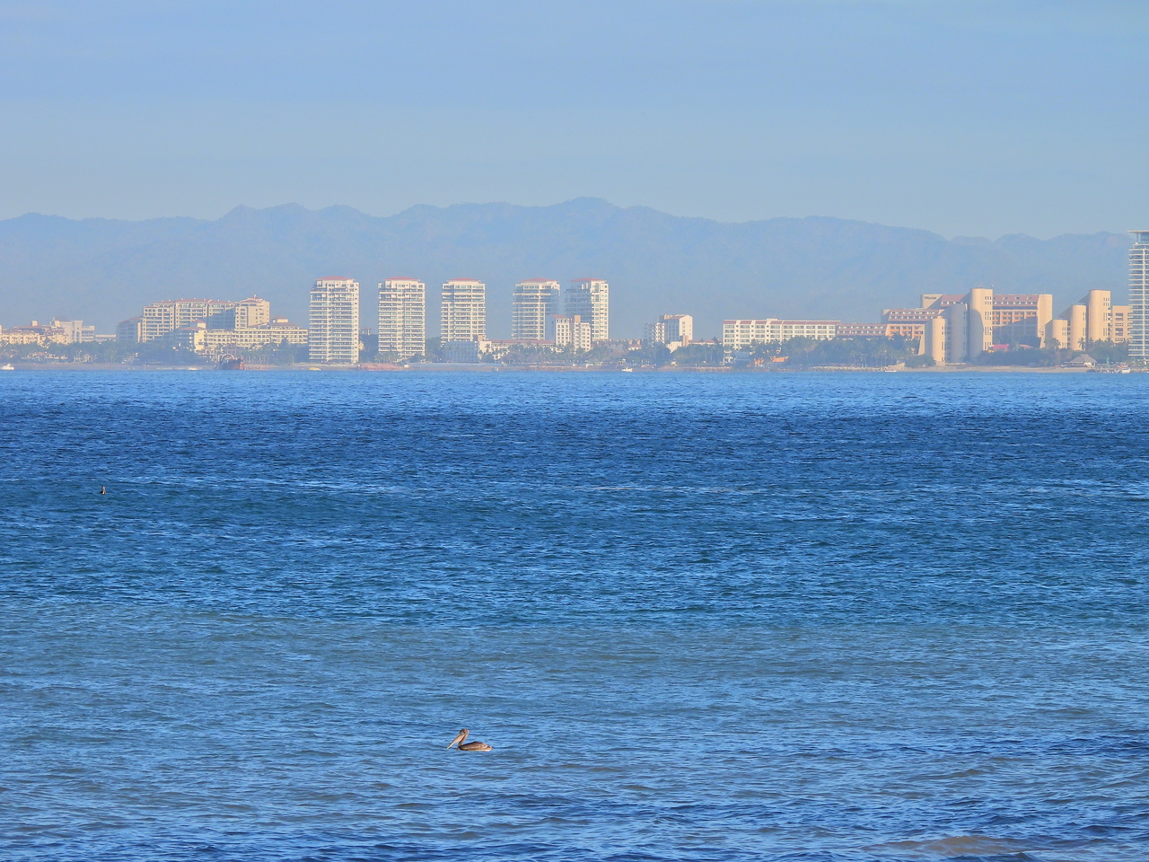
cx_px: 574
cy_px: 431
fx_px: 7302
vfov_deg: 6.8
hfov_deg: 9.0
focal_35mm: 220
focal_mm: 39.3
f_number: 4.5
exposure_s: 1/800
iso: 100
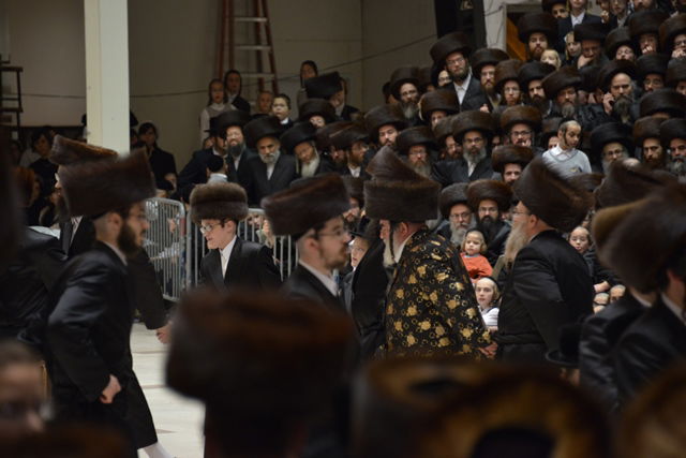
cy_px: 229
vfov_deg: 6.0
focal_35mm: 230
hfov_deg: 8.9
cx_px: 343
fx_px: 4383
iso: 2000
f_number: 5.6
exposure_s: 1/125
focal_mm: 230
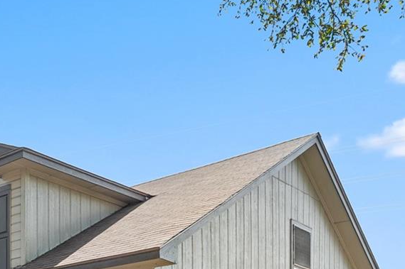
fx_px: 628
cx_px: -134
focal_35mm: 56
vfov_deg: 20.9
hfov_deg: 28.6
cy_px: 396
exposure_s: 1/50
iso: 250
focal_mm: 15.5
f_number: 8
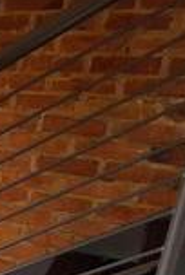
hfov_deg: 11.2
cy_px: 199
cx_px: -375
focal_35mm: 71
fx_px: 545
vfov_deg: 28.1
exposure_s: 1/140
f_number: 2.2
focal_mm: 1.74
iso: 40
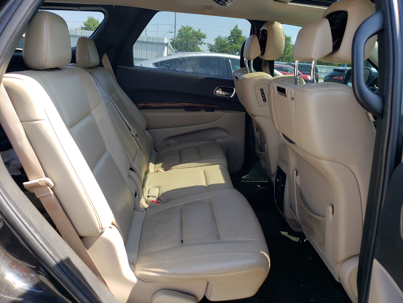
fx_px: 303
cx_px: 202
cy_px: 152
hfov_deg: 67.3
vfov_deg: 53.1
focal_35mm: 26
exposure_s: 1/476
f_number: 1.5
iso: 50
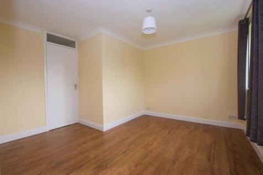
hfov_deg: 100.4
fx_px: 110
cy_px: 88
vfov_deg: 77.3
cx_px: 132
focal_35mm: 15
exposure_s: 1/125
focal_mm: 10
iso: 320
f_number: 5.6
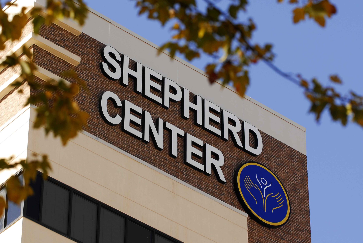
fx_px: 1782
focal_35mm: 177
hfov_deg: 11.6
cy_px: 117
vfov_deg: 7.8
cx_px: 162
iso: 200
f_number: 7.1
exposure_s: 1/250
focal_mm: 105
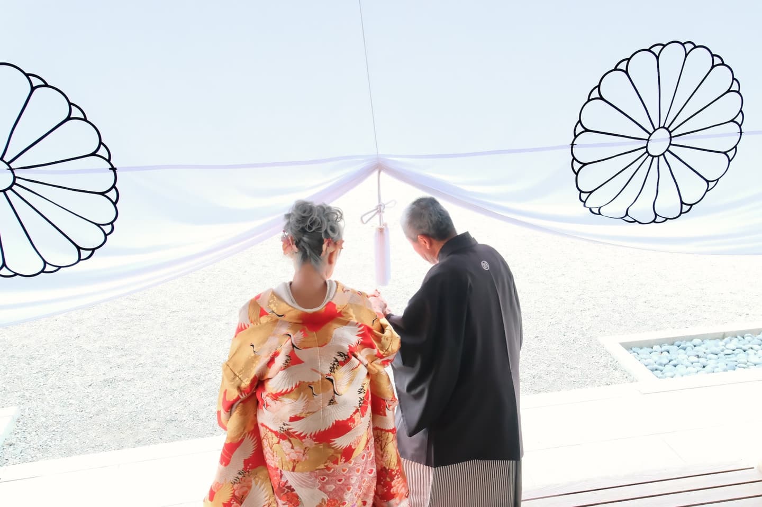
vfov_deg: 43.6
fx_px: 635
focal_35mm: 30
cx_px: 381
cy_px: 254
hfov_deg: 61.9
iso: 3200
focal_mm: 20
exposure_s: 1/50
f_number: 5.6
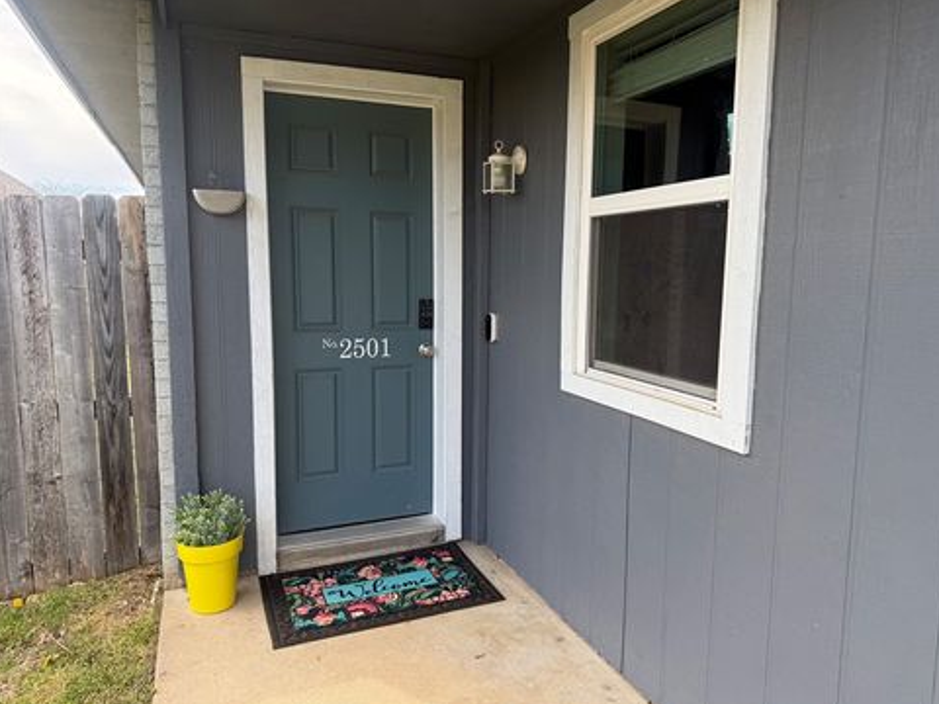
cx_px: 483
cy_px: 349
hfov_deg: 69.4
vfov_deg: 54.9
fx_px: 678
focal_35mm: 25
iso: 80
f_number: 1.78
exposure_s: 1/772
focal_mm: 6.76
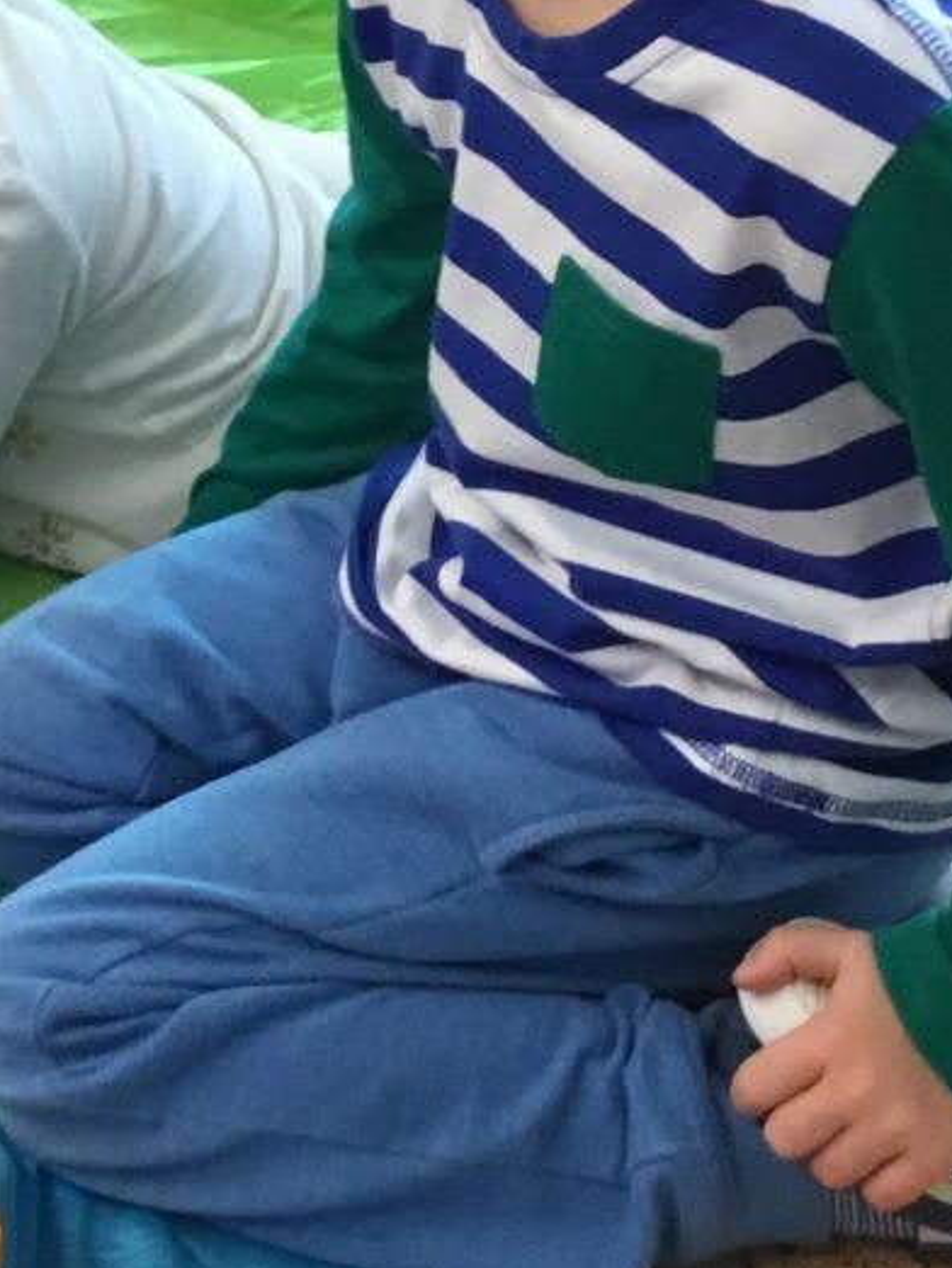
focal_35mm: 95
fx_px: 3481
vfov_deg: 20.6
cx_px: -138
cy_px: 425
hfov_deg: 15.1
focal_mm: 3.3
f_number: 2.4
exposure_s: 1/33
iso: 100
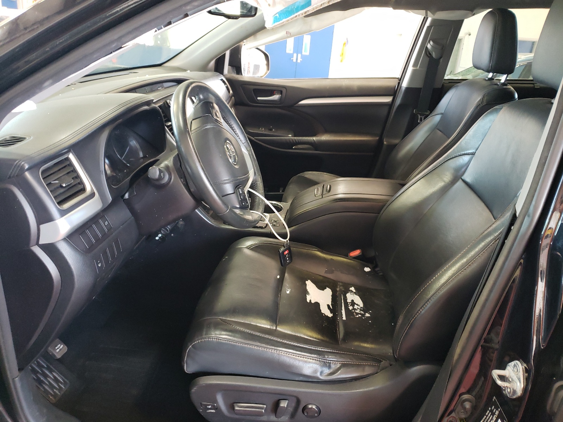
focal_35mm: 26
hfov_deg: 67.3
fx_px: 423
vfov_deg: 53.1
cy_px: 211
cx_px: 282
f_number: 1.5
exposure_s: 1/40
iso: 249
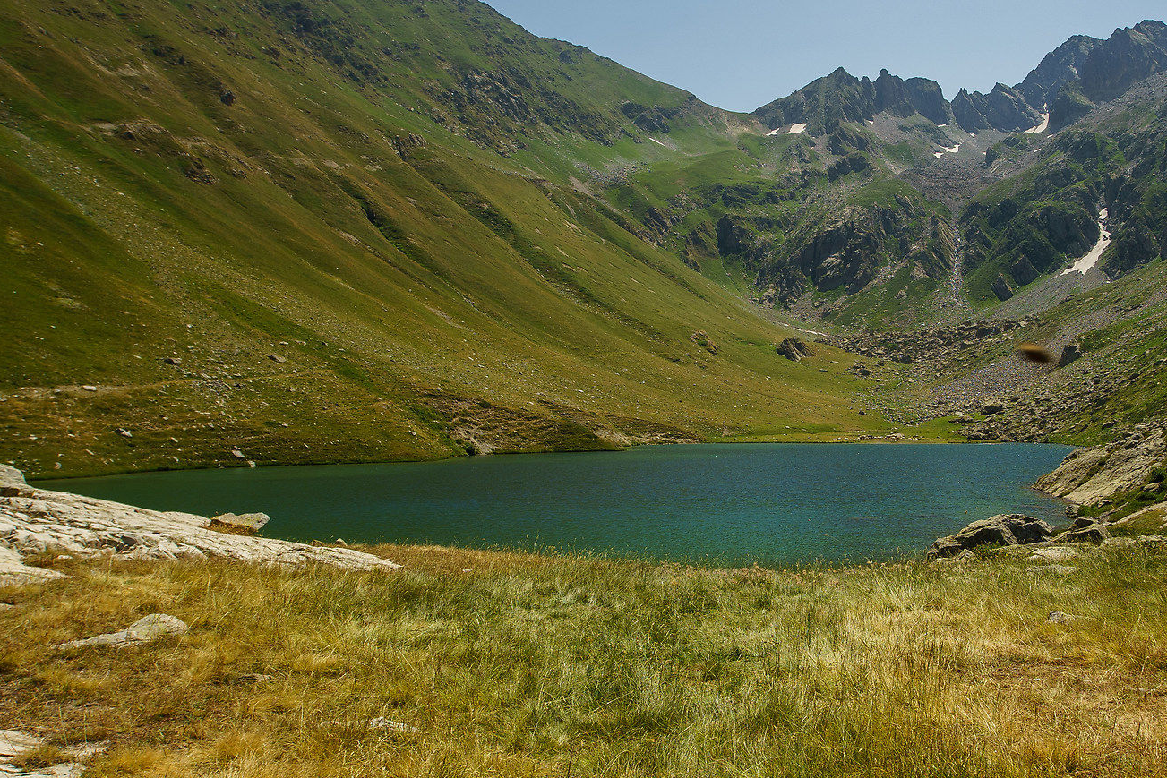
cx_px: 764
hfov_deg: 53.5
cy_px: 408
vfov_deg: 37.9
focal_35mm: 35
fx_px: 1135
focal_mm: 19
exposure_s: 1/320
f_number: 9
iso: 100
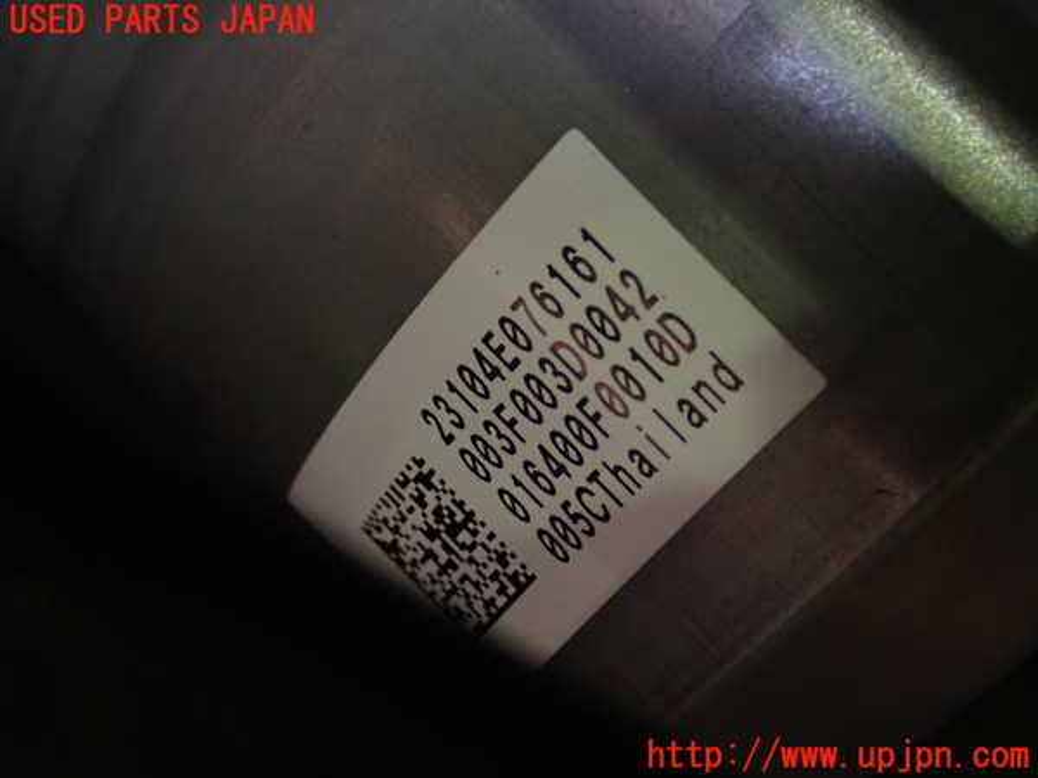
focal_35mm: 71
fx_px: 2129
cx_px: 519
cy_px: 389
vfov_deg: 20.7
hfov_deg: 27.4
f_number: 3.9
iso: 800
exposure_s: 1/20
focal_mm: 12.73
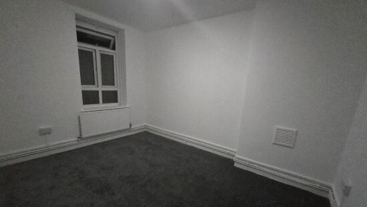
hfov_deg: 103.0
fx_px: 146
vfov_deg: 70.0
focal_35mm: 15
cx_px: 184
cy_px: 122
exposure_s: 1/40
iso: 1250
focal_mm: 2.2
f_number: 2.2
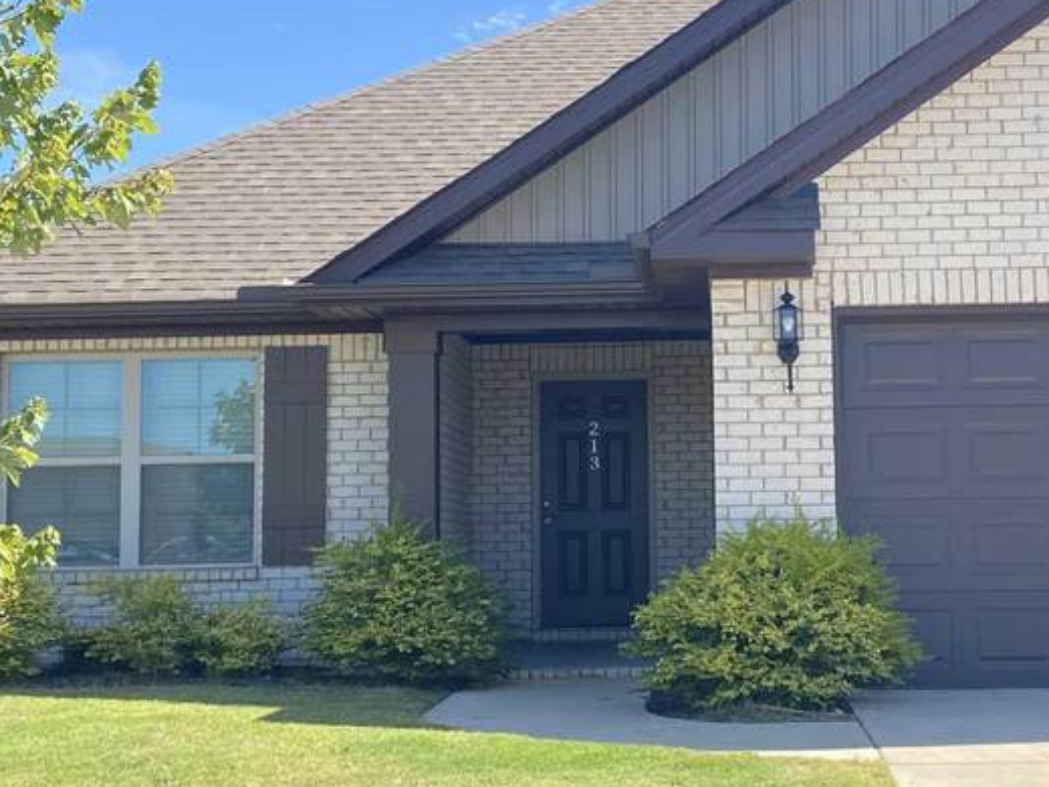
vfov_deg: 22.9
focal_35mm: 64
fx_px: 1939
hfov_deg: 30.1
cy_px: 359
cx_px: 690
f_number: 1.8
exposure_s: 1/919
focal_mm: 4.25
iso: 32
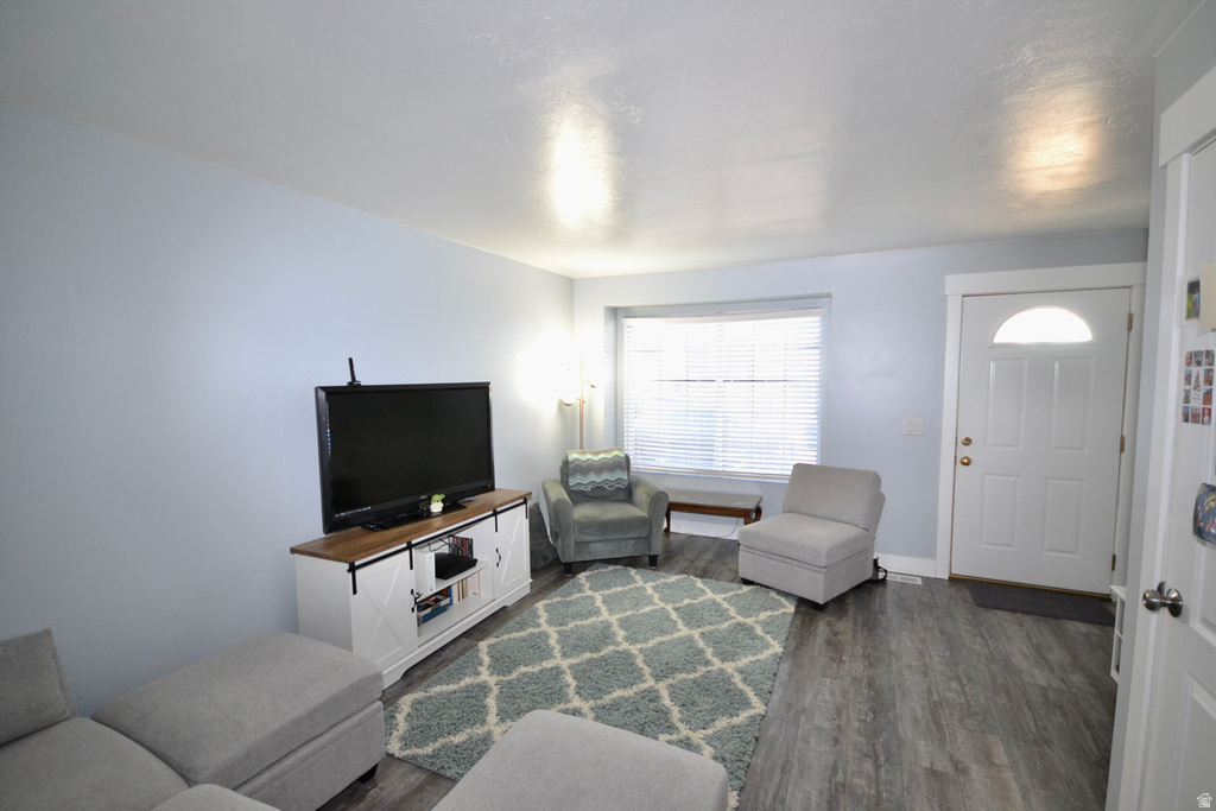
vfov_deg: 77.3
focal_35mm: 15
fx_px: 507
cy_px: 406
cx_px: 608
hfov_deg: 100.4
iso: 800
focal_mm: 10
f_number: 4
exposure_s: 1/60
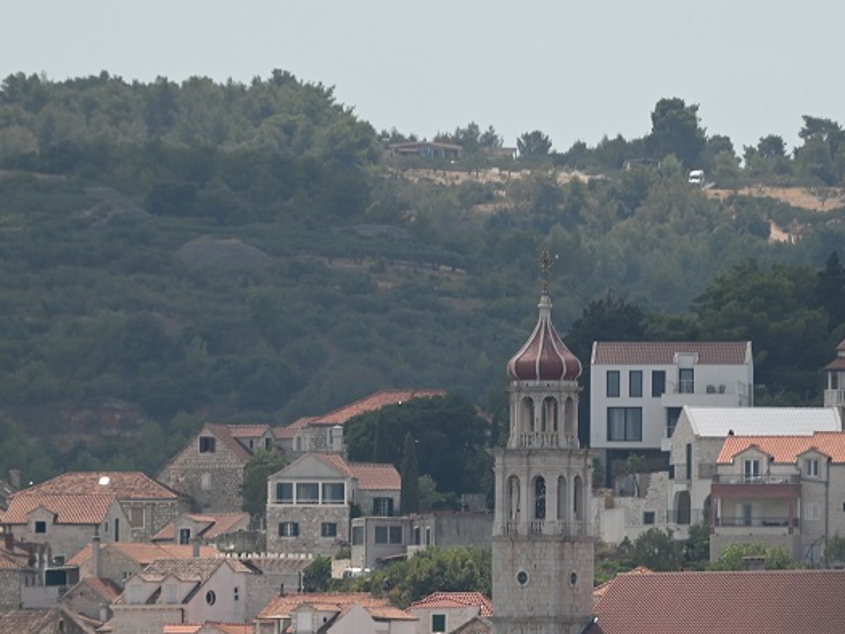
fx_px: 13405
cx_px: 547
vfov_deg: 2.7
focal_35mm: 549
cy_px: 503
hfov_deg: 3.6
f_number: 5.6
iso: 100
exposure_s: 1/640
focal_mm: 300
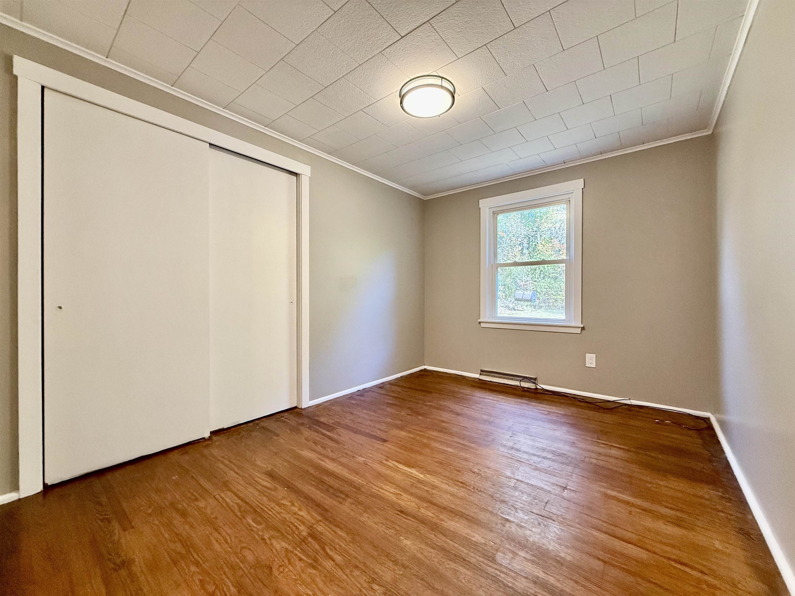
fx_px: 322
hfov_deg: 102.1
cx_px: 398
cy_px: 298
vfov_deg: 85.7
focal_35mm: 14
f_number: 2.2
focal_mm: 2.22
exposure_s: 1/120
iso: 400
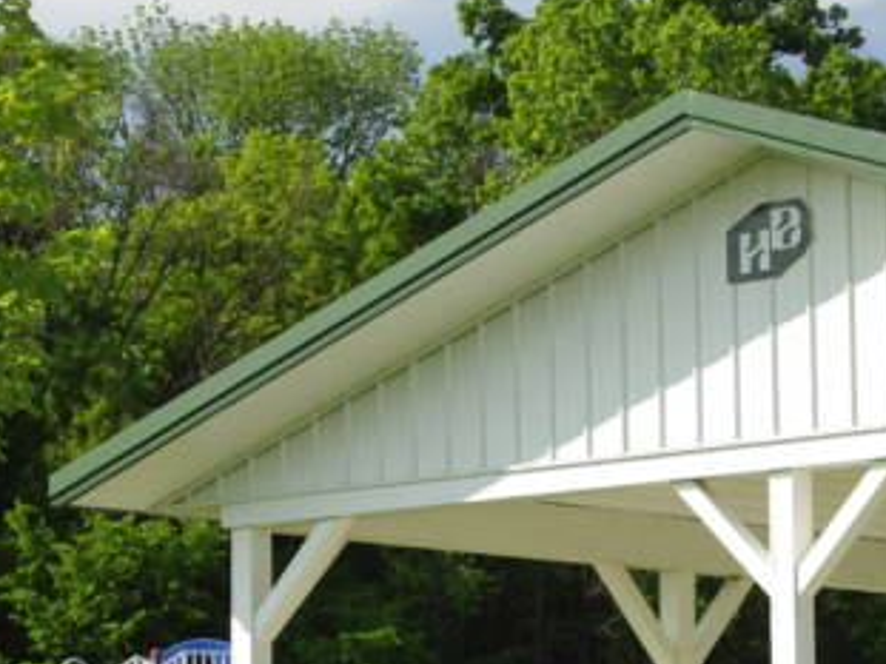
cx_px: 624
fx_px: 4452
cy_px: 608
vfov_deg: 8.5
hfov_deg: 11.3
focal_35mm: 174
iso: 800
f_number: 9.5
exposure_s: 1/250
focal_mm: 37
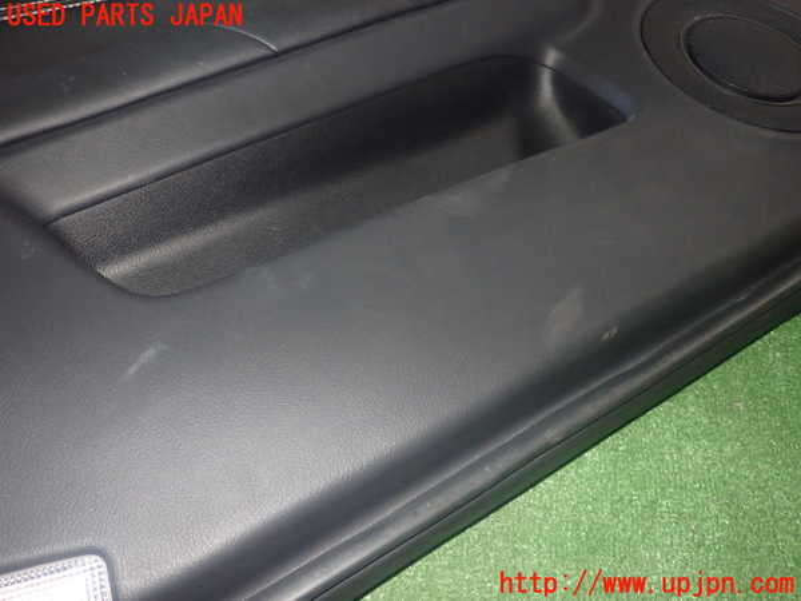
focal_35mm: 30
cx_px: 400
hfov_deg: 60.0
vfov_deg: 46.8
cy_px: 300
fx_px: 694
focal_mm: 5.4
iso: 800
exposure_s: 1/30
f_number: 6.3
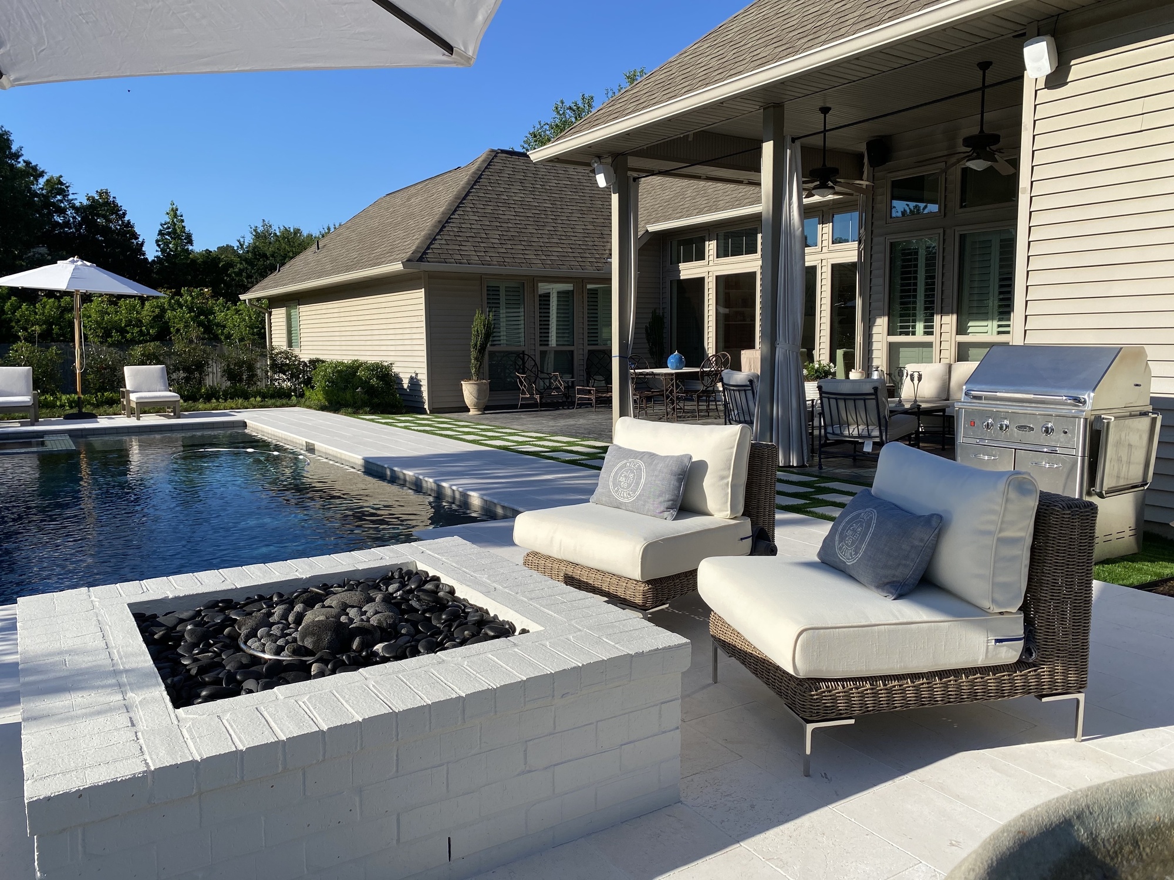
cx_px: 587
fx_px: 882
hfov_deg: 67.3
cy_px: 440
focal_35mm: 26
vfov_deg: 53.1
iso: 32
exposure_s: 1/2890
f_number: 1.8
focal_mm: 4.25
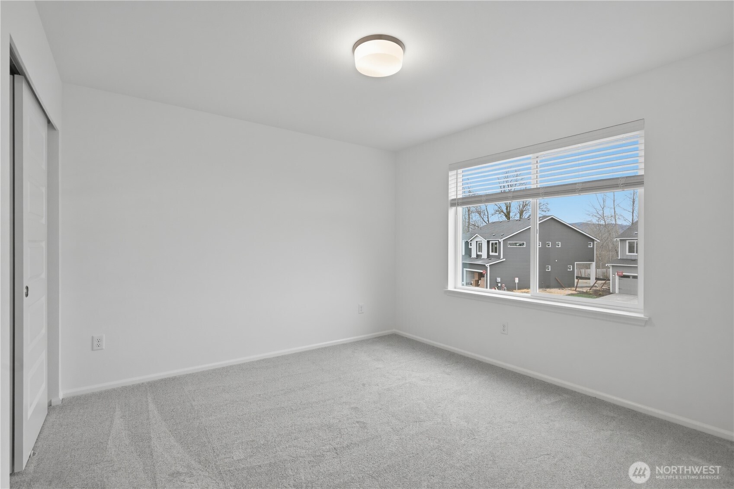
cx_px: 367
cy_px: 244
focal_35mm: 16
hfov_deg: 95.0
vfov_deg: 72.0
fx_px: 336
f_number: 7.1
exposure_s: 1/13
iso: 100
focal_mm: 16.5
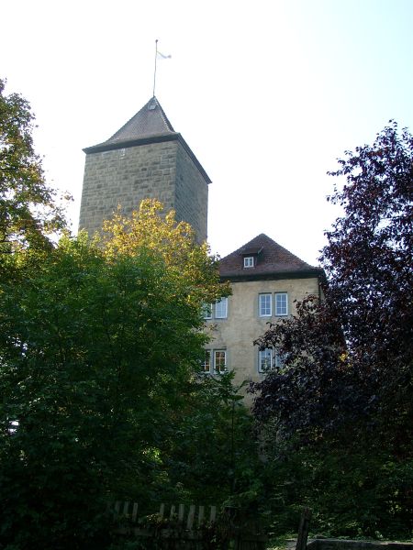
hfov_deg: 38.7
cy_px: 275
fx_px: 589
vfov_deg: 50.1
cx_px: 206
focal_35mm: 37
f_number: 4
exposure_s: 1/257
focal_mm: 7.69
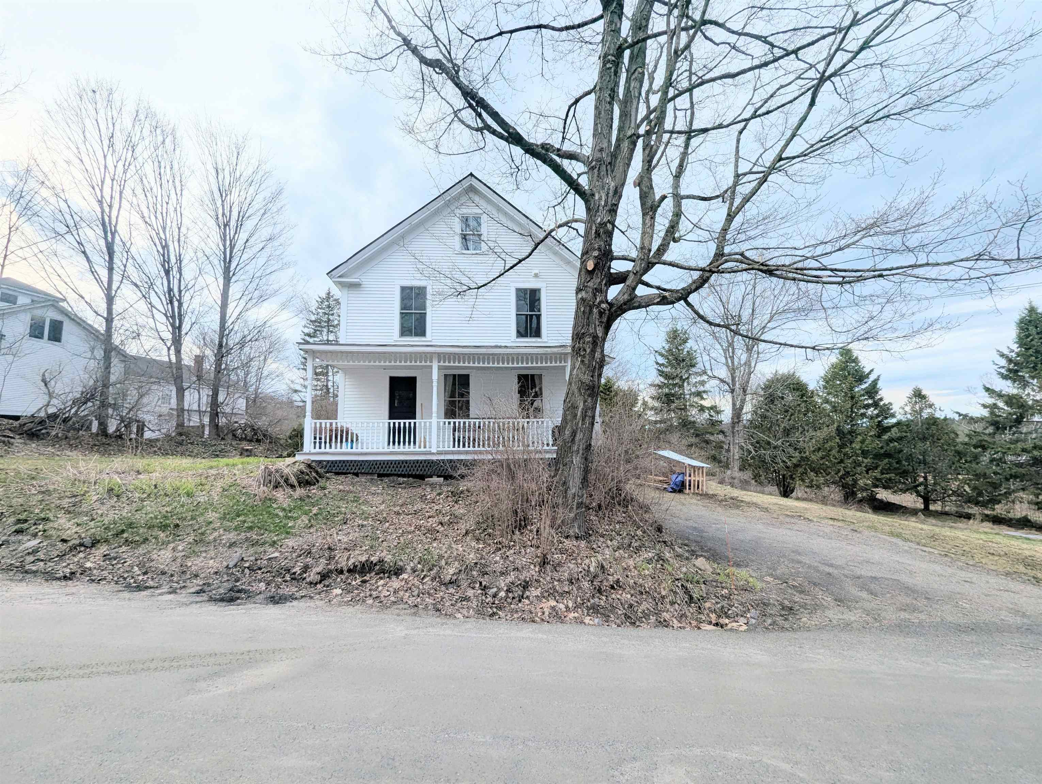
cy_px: 392
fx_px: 392
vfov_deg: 90.1
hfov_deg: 106.1
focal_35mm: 13
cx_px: 521
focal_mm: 1.95
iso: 48
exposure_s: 1/1616
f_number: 2.2
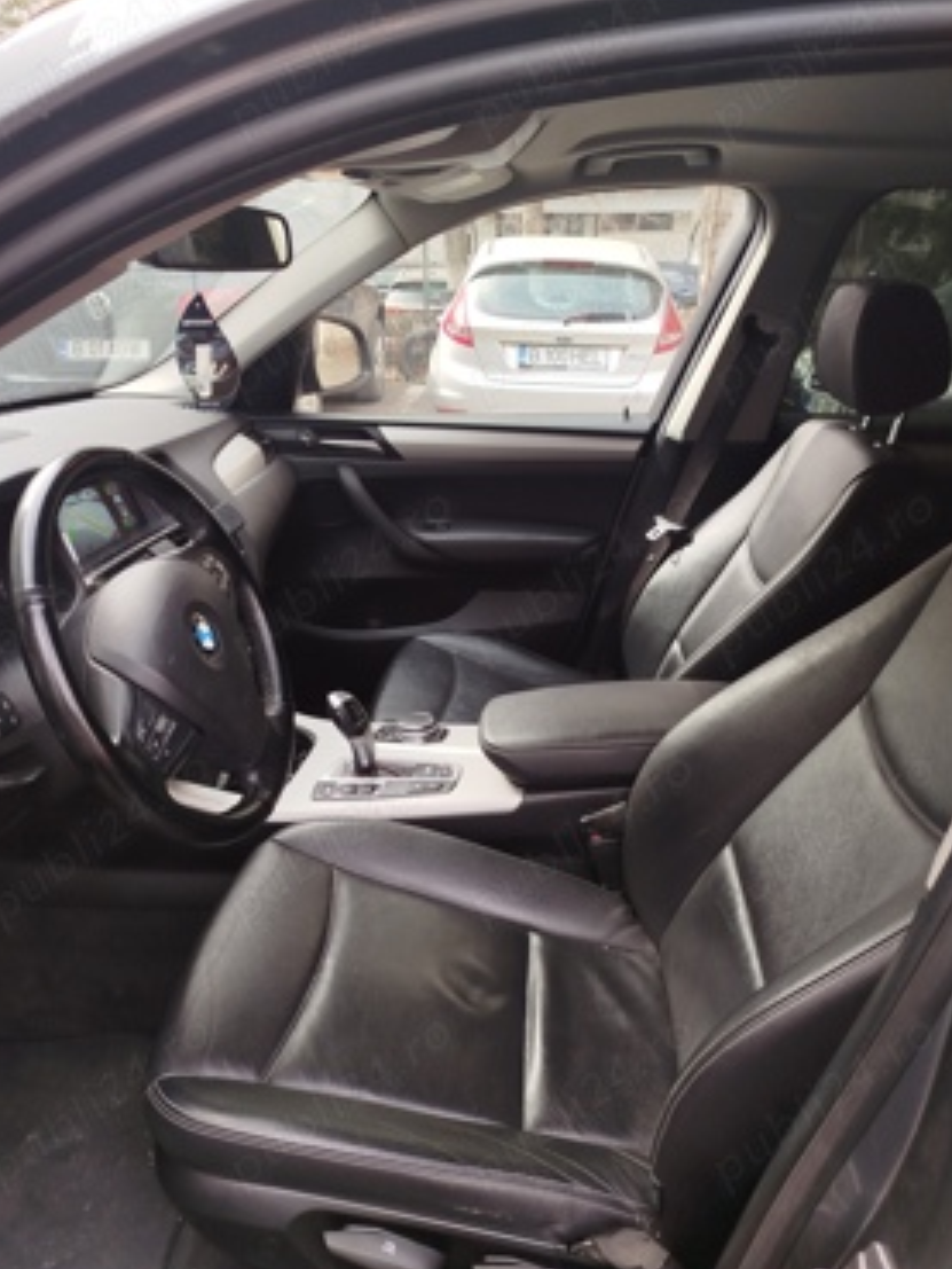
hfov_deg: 53.1
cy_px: 633
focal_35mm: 26
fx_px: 953
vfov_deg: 67.3
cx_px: 461
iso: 50
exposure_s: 1/101
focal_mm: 5.31
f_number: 1.7
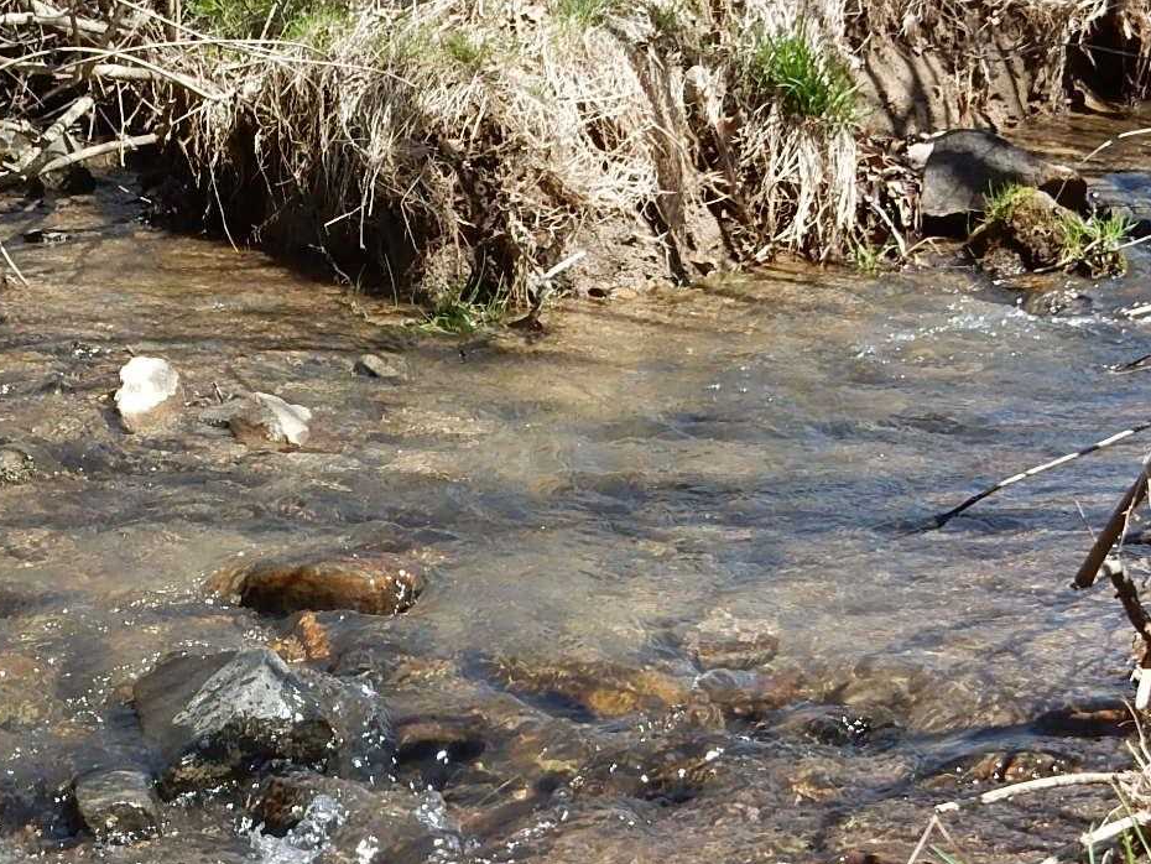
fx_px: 3492
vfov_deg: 14.1
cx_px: 222
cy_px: 496
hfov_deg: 18.5
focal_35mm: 105
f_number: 4.2
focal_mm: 7.6
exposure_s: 1/250
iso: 125
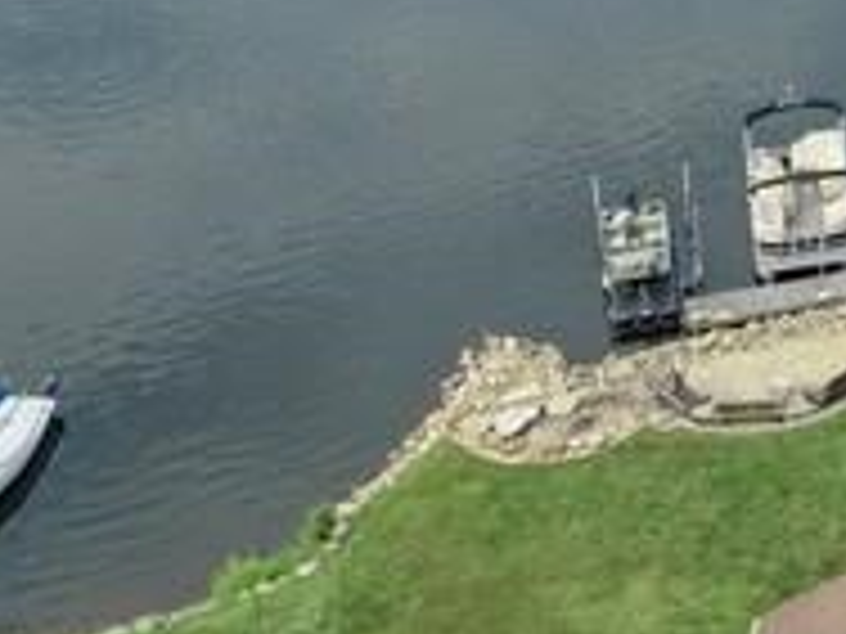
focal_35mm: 102
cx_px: 1433
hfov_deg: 16.6
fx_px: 2493
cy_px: -450
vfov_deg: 13.3
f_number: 2.8
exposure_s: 1/1250
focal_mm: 12.29
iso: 120
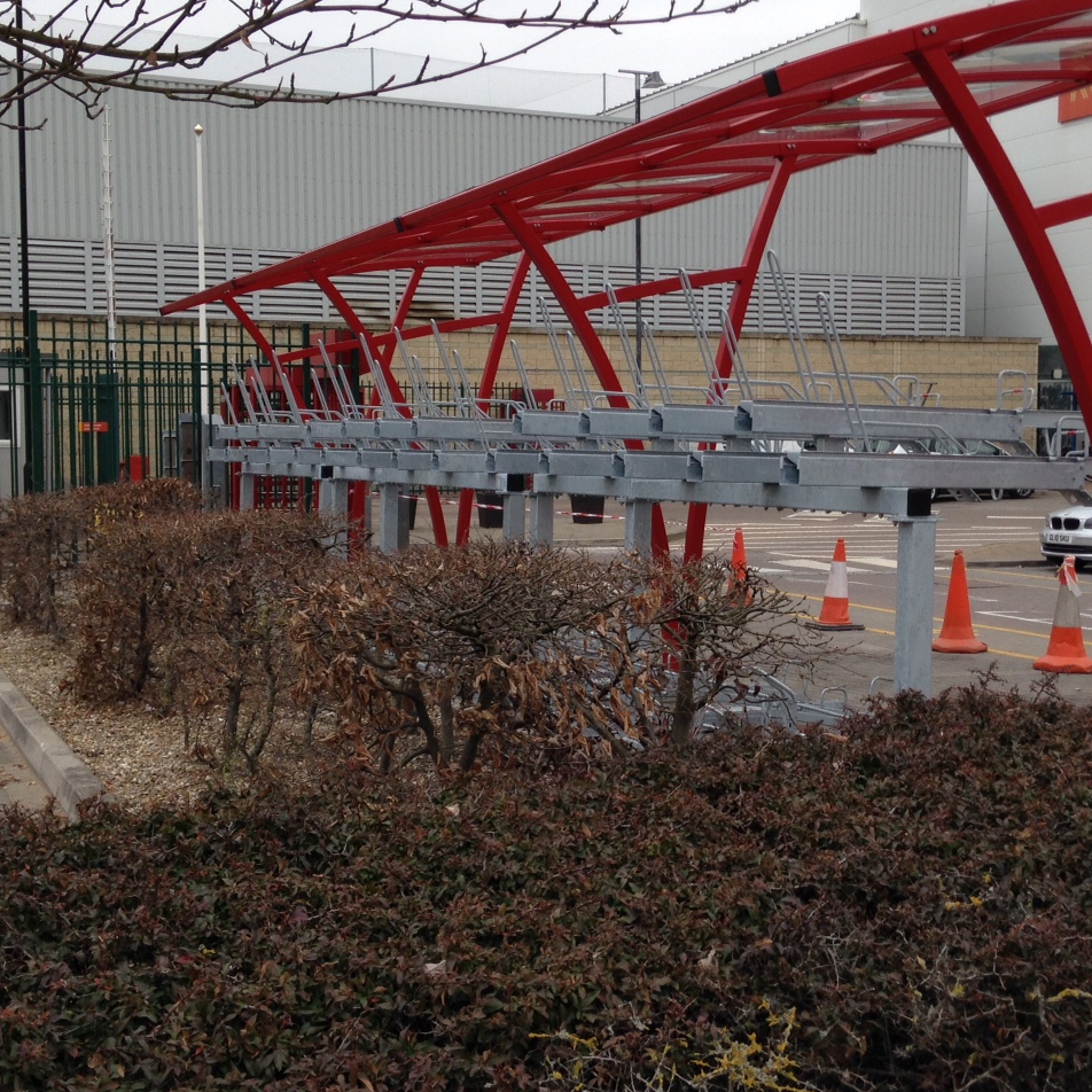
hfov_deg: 33.9
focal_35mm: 50
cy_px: 515
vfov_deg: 34.0
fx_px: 1785
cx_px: 658
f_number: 2.4
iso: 50
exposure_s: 1/602
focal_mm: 4.12
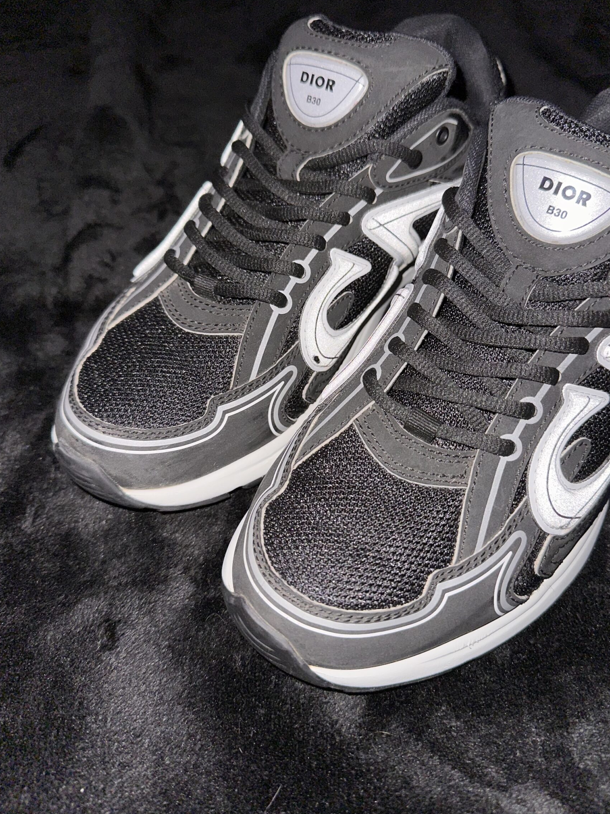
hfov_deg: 51.3
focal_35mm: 27
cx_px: 338
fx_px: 634
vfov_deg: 65.3
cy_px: 384
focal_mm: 6.86
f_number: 1.78
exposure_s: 1/4
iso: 50
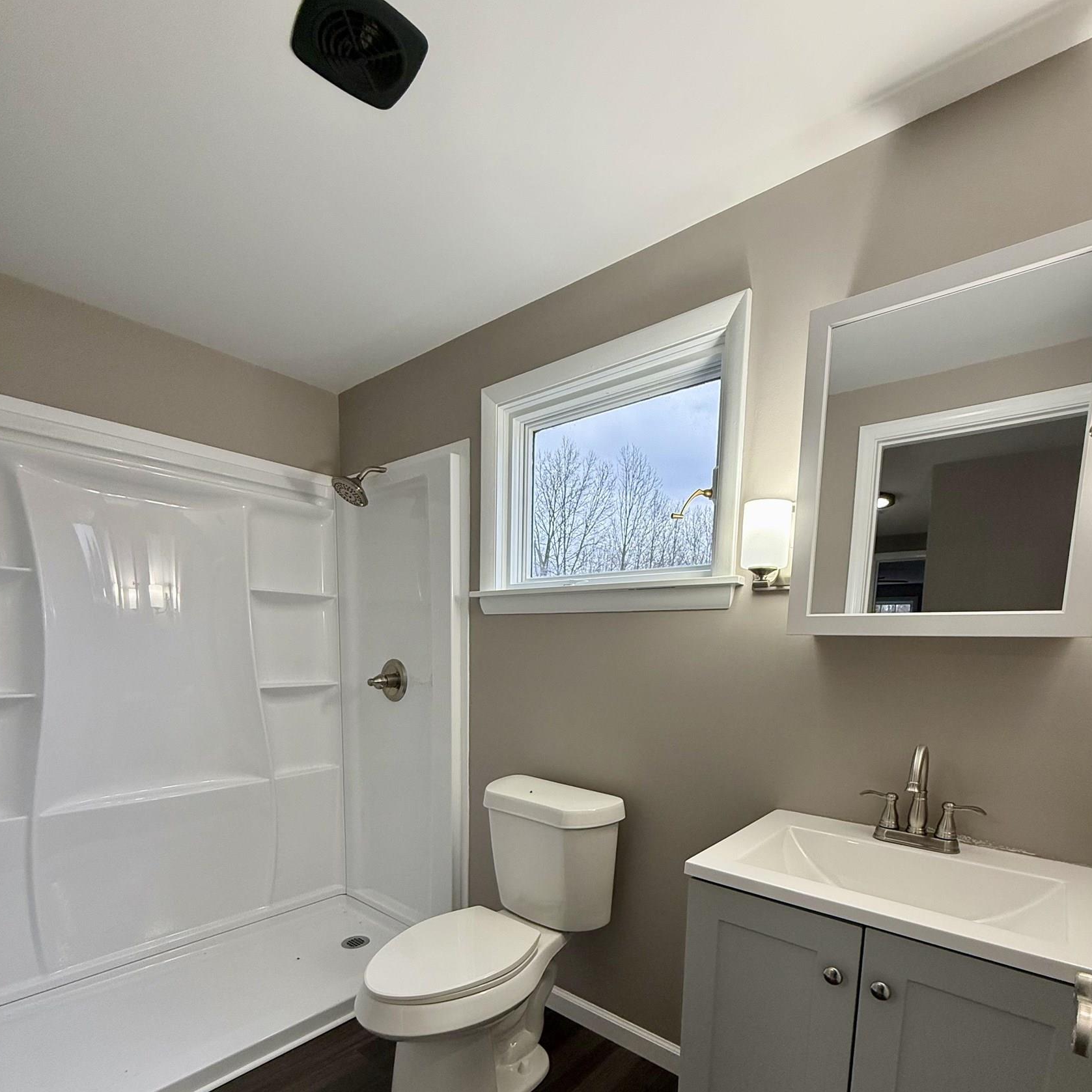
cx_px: 555
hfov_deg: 84.0
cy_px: 728
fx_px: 607
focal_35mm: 17
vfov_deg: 81.2
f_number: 2.2
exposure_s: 1/120
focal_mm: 2.22
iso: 160
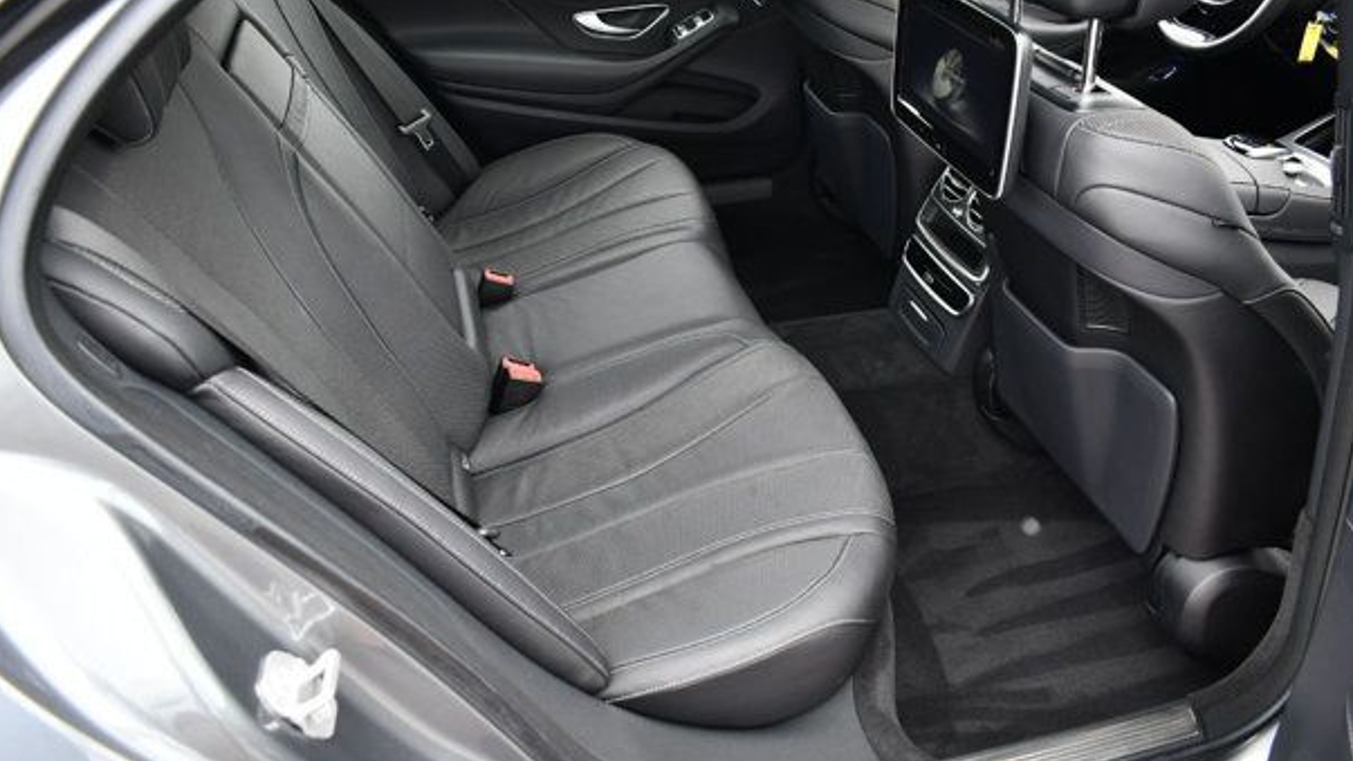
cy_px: 310
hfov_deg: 64.3
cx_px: 700
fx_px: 1076
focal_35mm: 30
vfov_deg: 38.8
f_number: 4.5
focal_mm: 18
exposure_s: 1/250
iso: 400
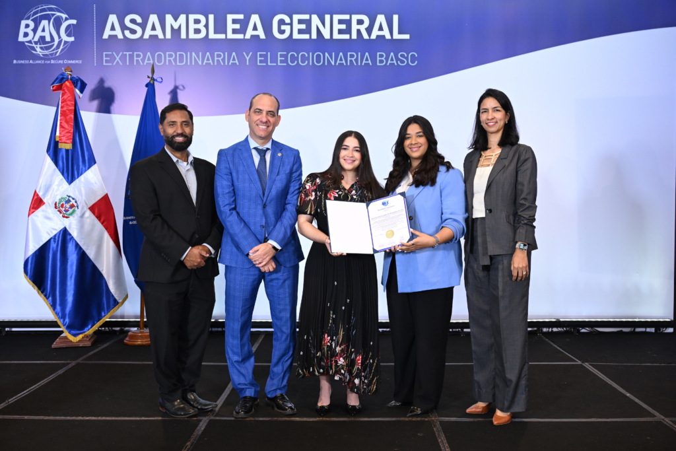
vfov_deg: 38.4
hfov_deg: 55.1
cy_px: 226
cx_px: 338
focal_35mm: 34
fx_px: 648
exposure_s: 1/125
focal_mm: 34.5
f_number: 4
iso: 1250
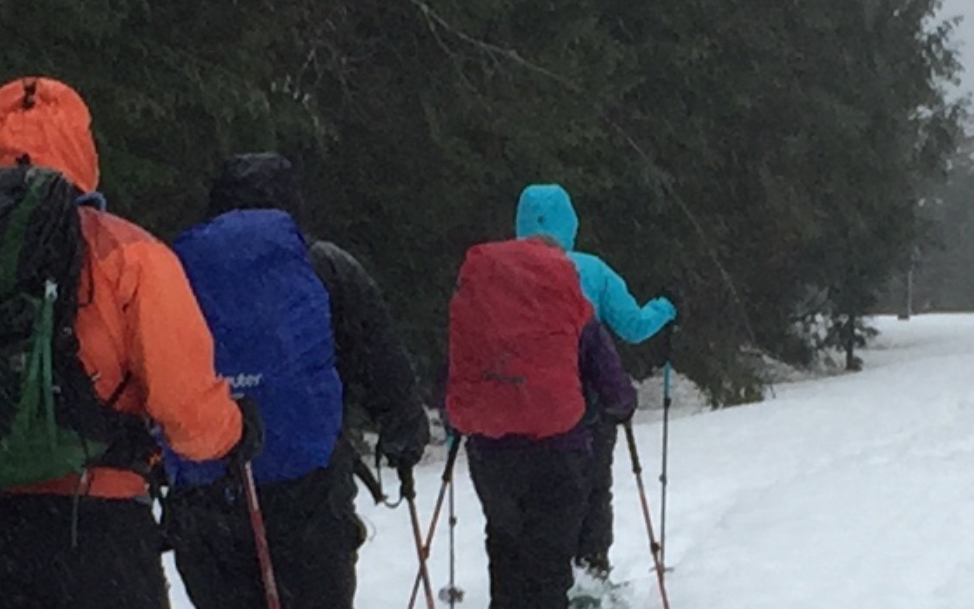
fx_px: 3265
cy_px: 311
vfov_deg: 10.7
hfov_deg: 16.9
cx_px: 715
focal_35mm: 123
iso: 32
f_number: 2.2
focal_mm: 4.15
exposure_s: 1/344
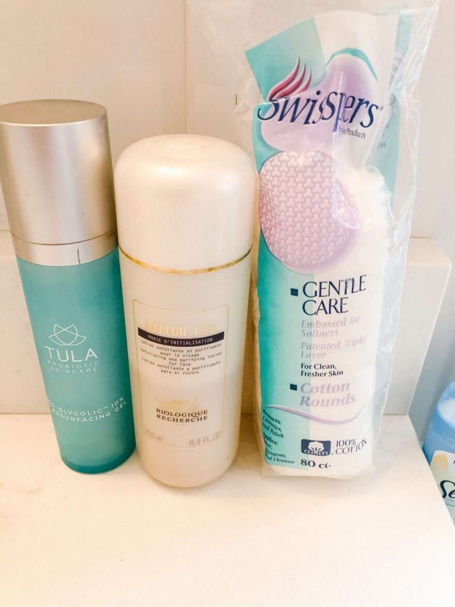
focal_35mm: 28
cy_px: 304
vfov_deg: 63.4
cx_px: 228
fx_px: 491
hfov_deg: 49.8
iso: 40
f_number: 1.8
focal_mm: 4
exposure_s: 1/17
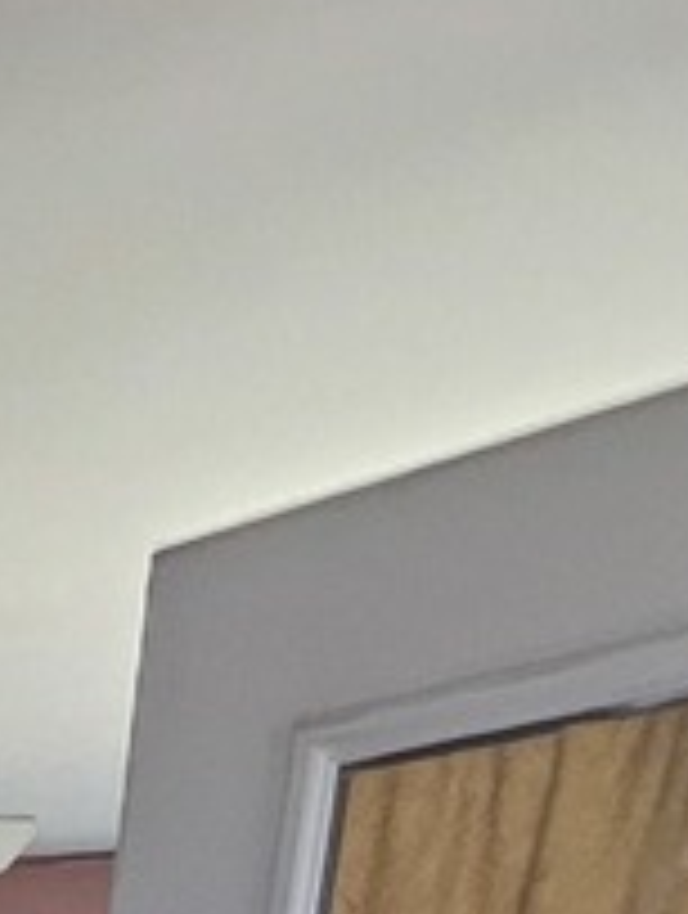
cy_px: 2053
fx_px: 1823
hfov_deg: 16.0
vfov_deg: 16.4
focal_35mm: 69
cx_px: -733
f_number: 2.2
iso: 160
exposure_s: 1/60
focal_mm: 1.74
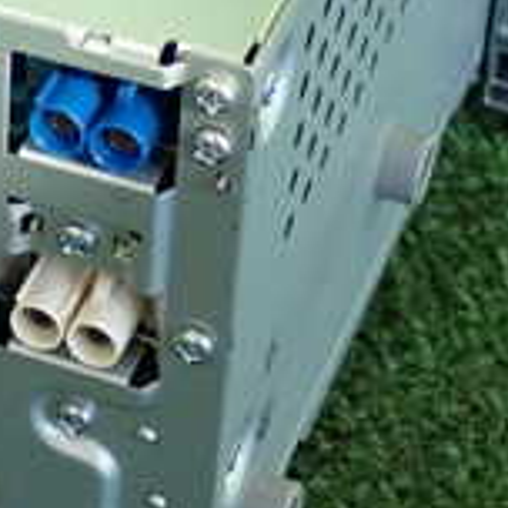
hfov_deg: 10.4
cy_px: -33
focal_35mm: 164
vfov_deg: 10.5
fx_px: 2723
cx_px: -144
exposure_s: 1/125
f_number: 3.1
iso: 400
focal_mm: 8.4
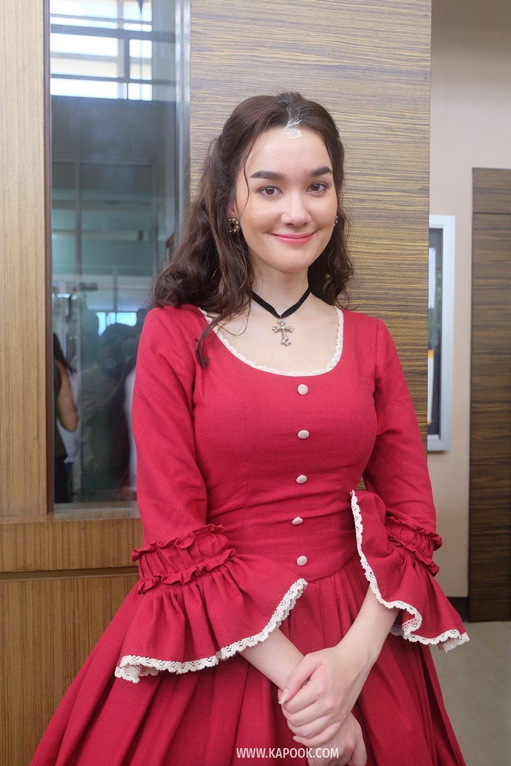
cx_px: 256
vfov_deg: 57.2
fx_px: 703
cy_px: 383
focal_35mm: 33
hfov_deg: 40.0
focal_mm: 22.2
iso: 400
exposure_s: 1/30
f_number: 4
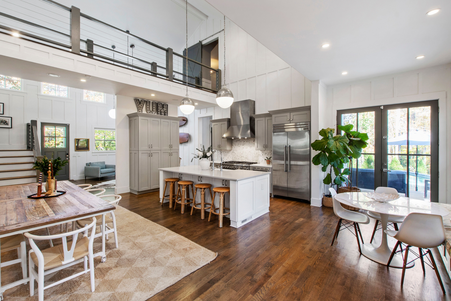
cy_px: 150
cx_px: 226
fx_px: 188
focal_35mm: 15
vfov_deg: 77.3
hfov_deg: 100.4
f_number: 8
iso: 200
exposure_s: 1/2
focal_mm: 10
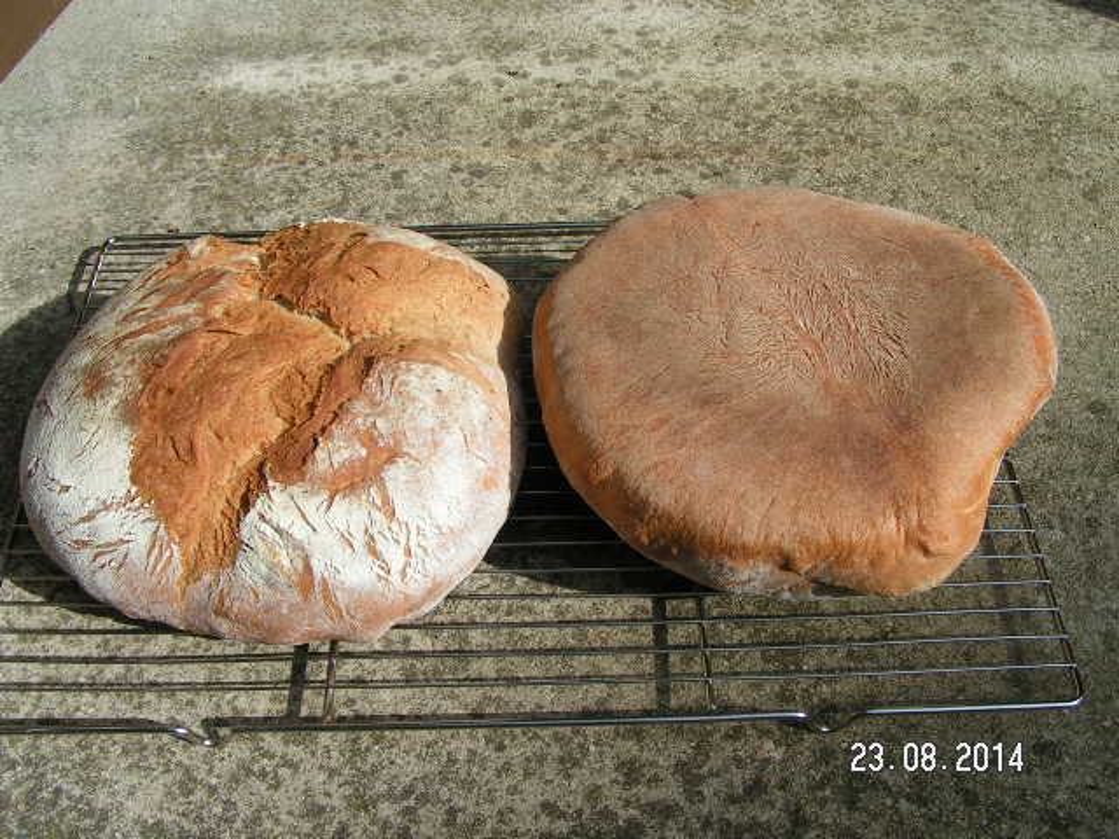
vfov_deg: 37.7
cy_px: 420
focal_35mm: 38
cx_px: 560
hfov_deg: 49.0
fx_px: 1228
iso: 50
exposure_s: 1/320
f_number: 5.6
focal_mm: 5.8
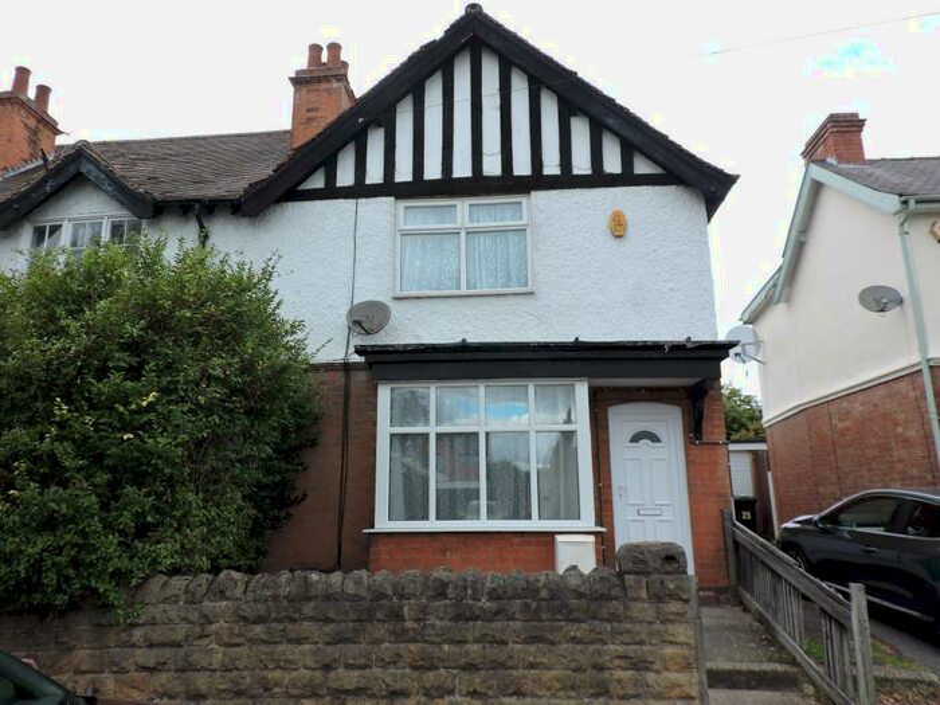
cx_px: 470
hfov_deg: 71.6
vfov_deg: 56.8
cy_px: 352
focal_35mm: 24
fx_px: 652
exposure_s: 1/320
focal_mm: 4.3
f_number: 3
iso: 100
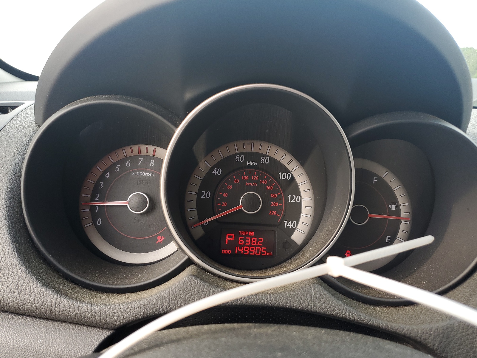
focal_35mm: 26
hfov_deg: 67.3
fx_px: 358
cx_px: 238
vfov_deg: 53.1
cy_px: 179
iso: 50
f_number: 1.5
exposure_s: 1/164
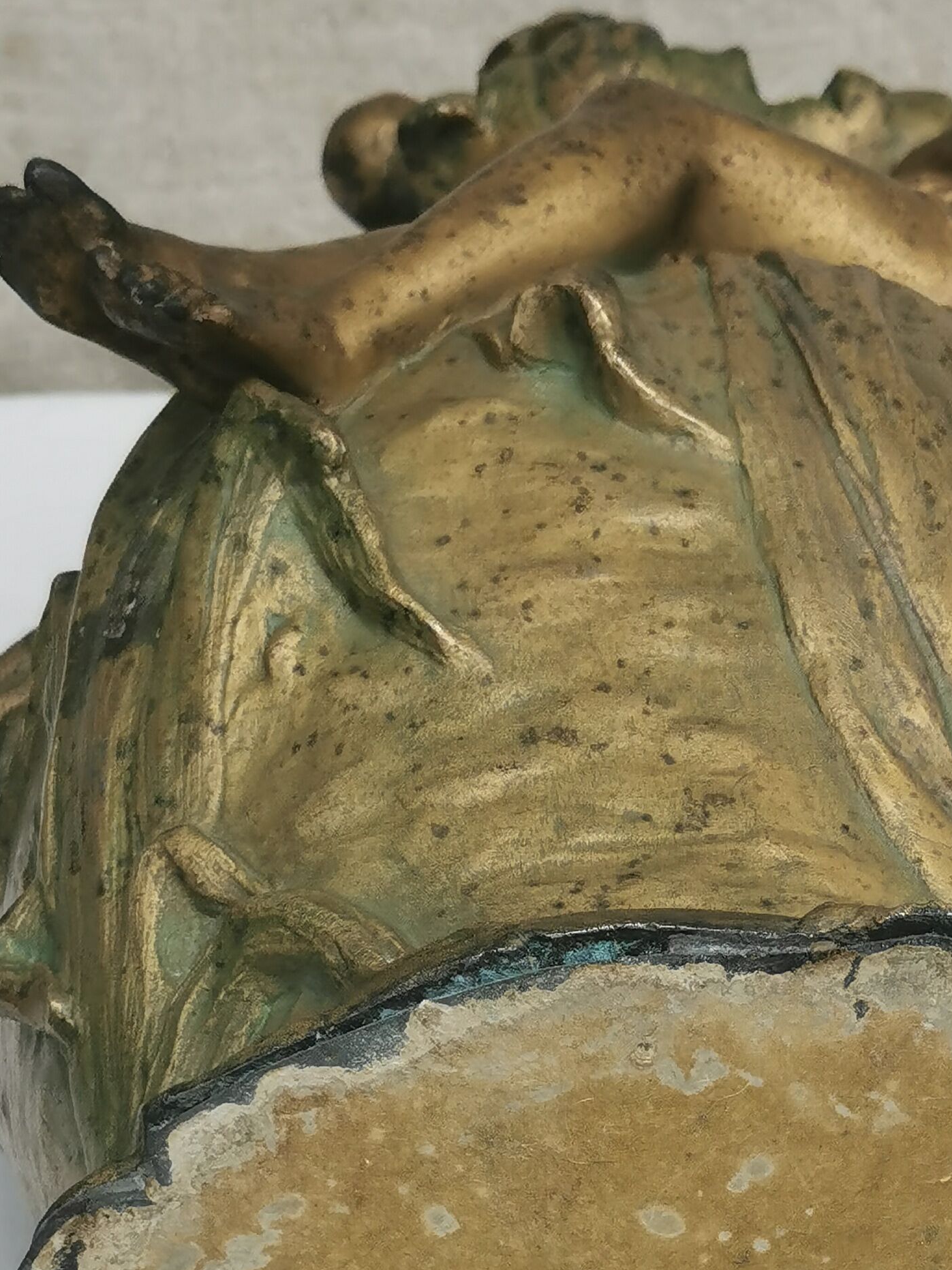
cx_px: 691
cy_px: 1014
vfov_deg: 13.7
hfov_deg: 10.4
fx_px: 5242
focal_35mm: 143
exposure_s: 1/596
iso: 50
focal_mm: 5.58
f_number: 1.8
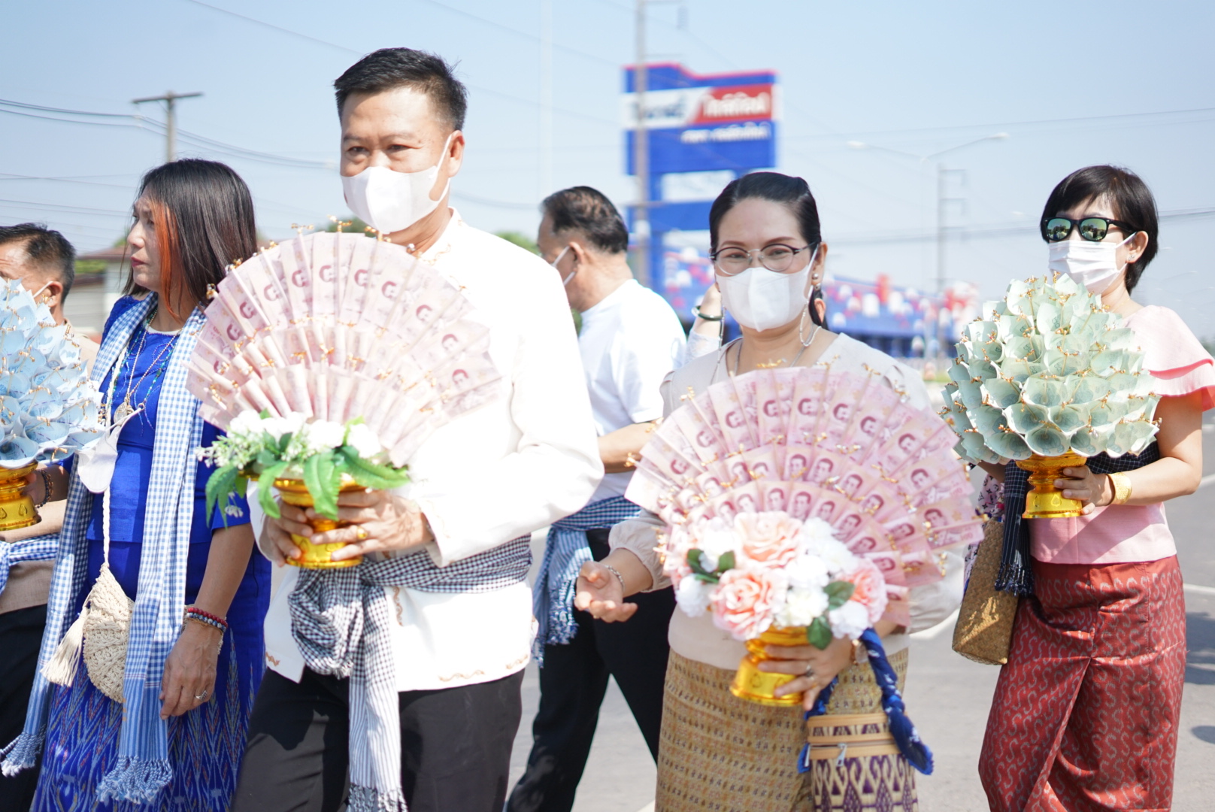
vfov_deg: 27.0
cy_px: 406
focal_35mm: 50
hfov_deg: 39.6
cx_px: 608
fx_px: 1689
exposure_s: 1/8000
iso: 400
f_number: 1.8
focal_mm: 50
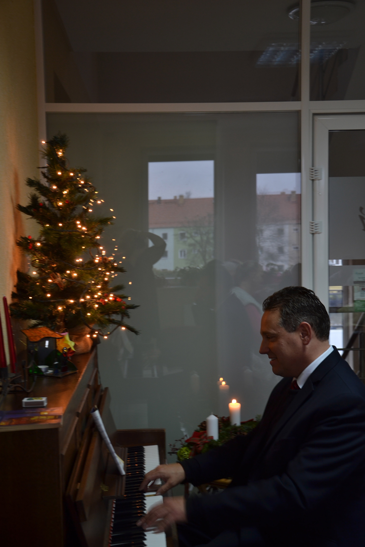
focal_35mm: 51
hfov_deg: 26.5
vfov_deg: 38.9
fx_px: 776
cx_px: 182
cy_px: 274
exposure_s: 1/6
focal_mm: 34
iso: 100
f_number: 5.6
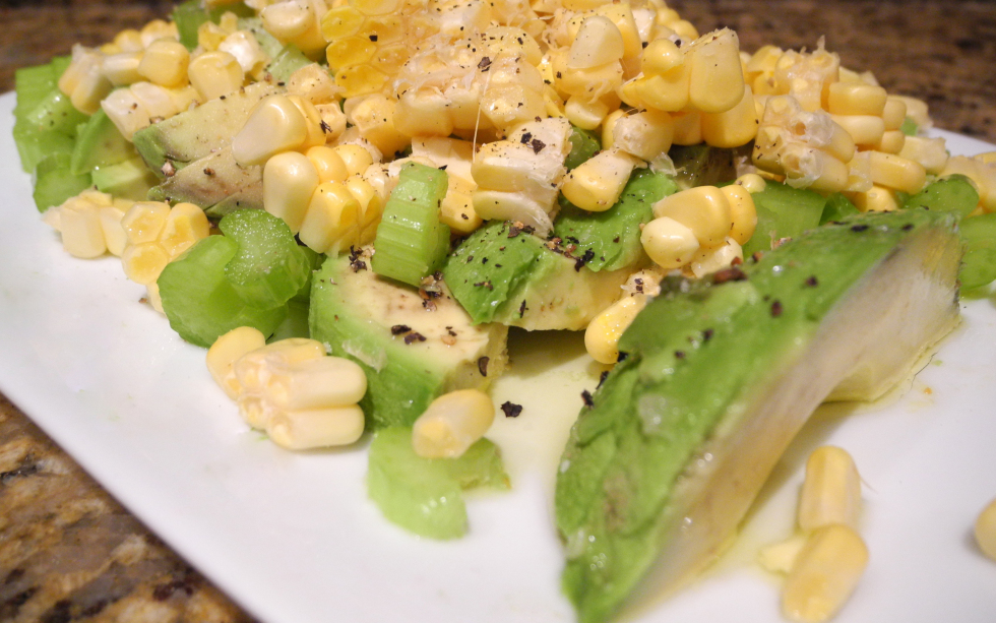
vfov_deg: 40.6
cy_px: 291
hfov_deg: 61.2
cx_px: 486
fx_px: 842
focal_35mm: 31
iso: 400
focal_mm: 6
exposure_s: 1/29.6
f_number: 2.8
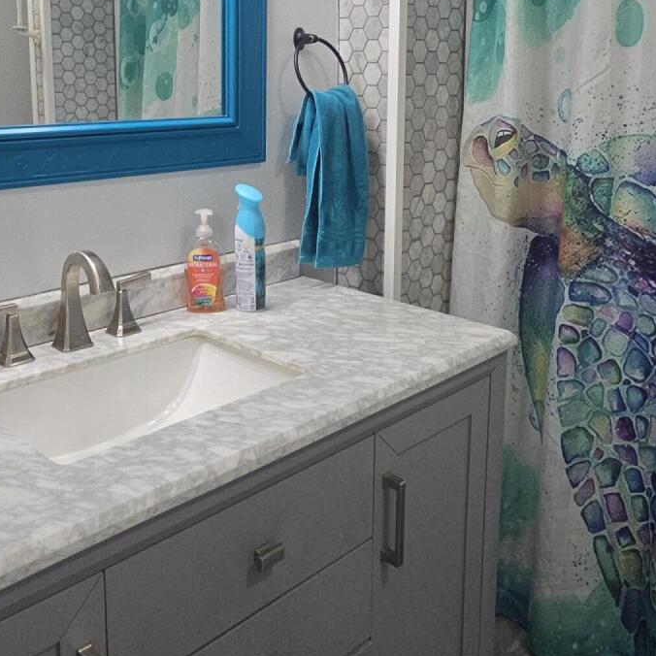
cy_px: 194
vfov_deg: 47.3
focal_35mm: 34
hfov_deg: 48.5
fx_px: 729
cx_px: 330
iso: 64
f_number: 2.2
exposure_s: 1/60
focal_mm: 2.2
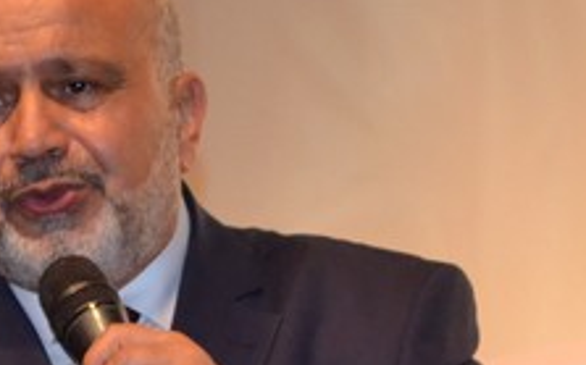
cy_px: 416
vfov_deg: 5.2
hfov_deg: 8.3
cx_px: 166
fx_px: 4030
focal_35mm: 253
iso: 3200
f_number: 5.6
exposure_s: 1/60
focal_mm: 55
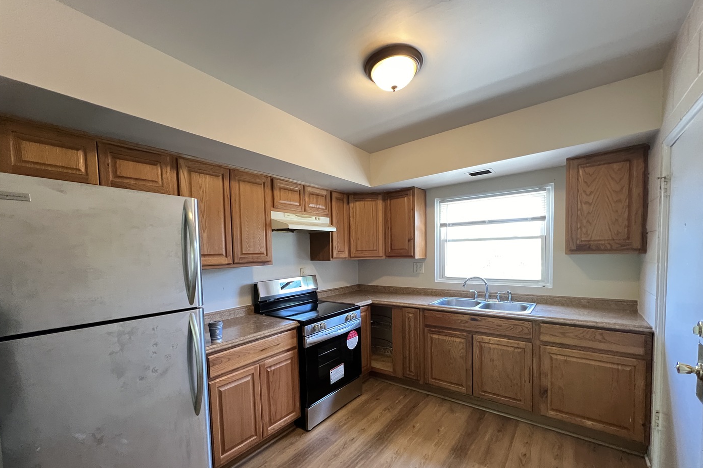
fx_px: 273
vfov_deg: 80.7
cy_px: 269
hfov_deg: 104.2
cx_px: 343
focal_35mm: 14
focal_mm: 1.57
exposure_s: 1/60
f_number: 1.8
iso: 400
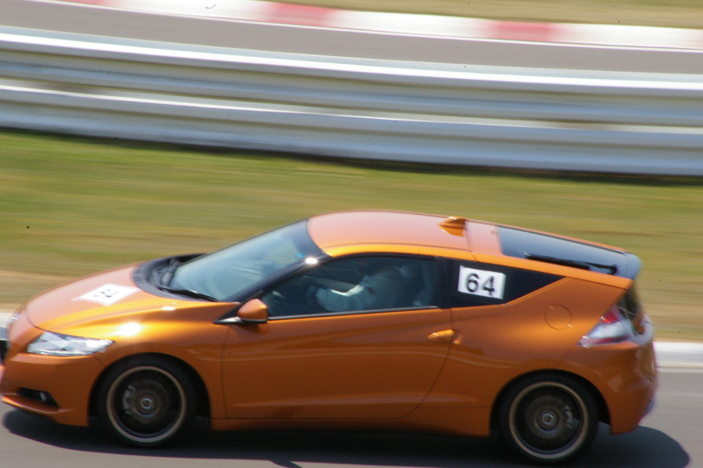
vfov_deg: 3.7
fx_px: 7320
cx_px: 352
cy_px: 234
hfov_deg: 5.5
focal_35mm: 375
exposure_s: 1/45
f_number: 45
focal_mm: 250
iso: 800
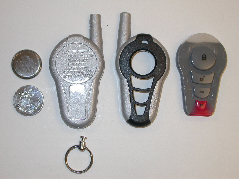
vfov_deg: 18.9
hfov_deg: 25.0
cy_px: 90
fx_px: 539
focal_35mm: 78
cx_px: 120
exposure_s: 1/60.3
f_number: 3.5
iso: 100
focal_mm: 16.2
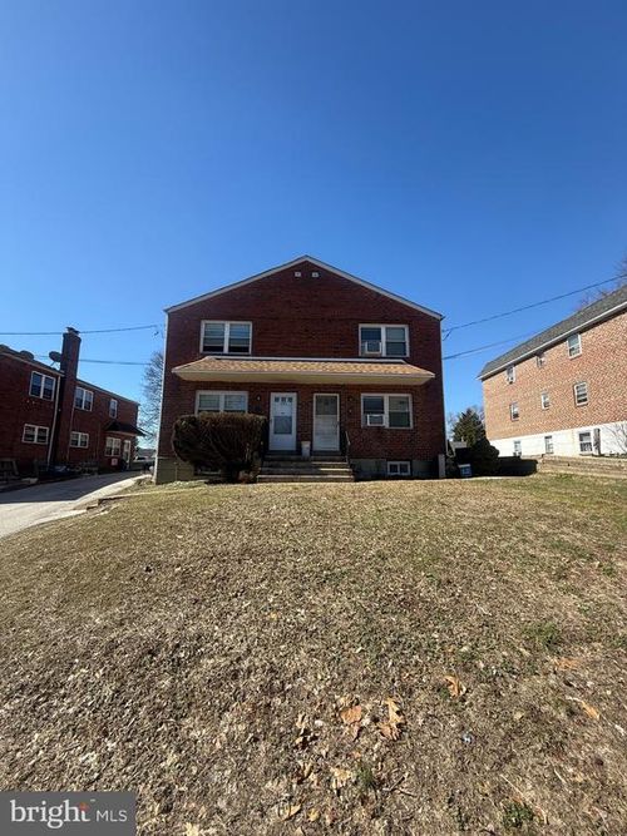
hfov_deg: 85.7
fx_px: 338
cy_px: 418
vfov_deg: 102.1
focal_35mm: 14
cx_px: 314
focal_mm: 2.22
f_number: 2.2
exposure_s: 1/779
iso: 50
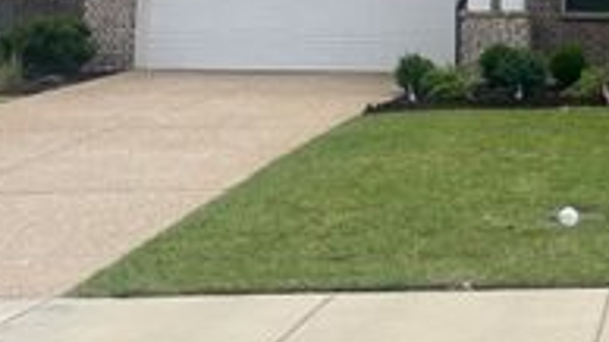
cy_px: -61
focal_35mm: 73
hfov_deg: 26.7
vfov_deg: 15.9
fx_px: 1178
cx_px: 662
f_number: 1.6
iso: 50
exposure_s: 1/3215
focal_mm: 5.1
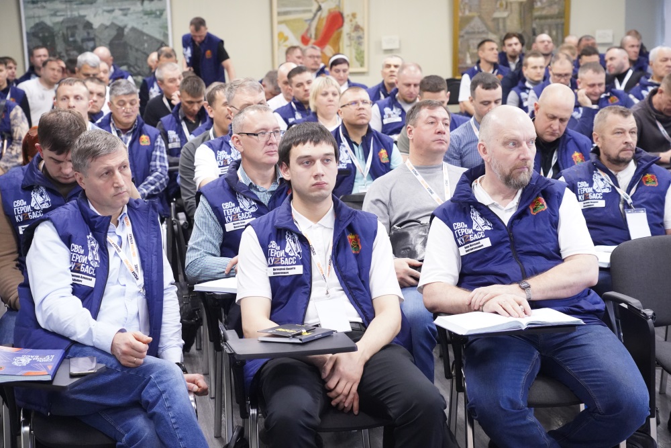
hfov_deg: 29.2
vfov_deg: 19.7
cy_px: 224
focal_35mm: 69
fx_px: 1286
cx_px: 336
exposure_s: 1/160
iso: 10000
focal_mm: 69
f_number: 5.6
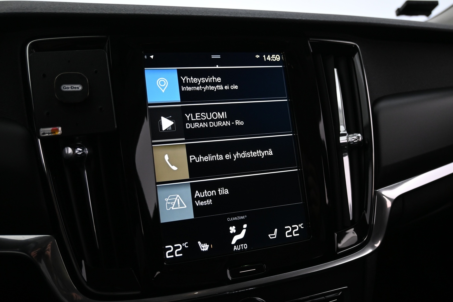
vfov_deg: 42.6
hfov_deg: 60.7
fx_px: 387
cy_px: 151
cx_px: 226
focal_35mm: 31
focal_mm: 20.5
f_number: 3.8
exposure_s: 1/30
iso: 1600
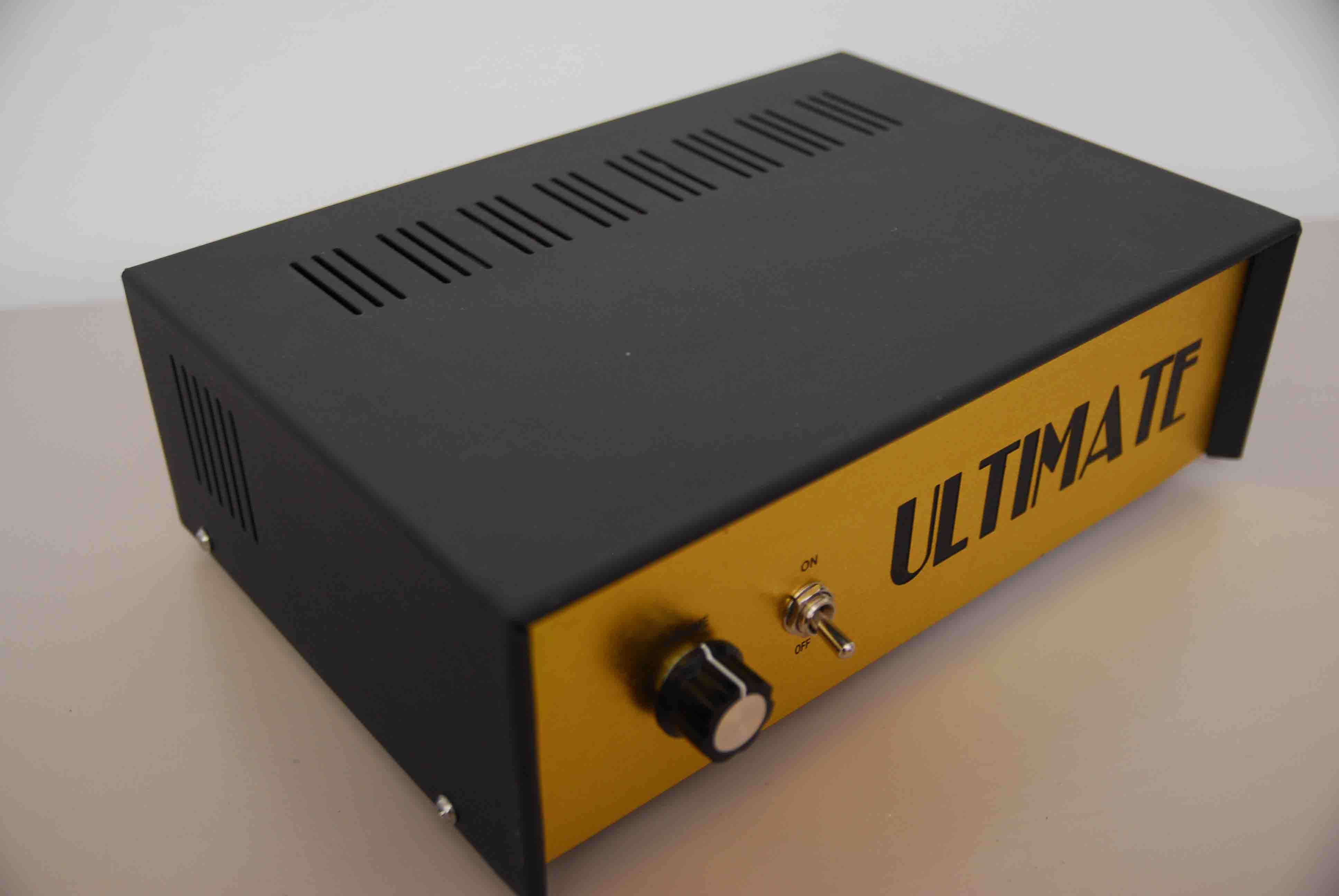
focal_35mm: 39
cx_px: 670
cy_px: 448
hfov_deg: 49.5
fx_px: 1452
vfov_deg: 34.3
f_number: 2.8
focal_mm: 26
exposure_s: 1/25
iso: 250
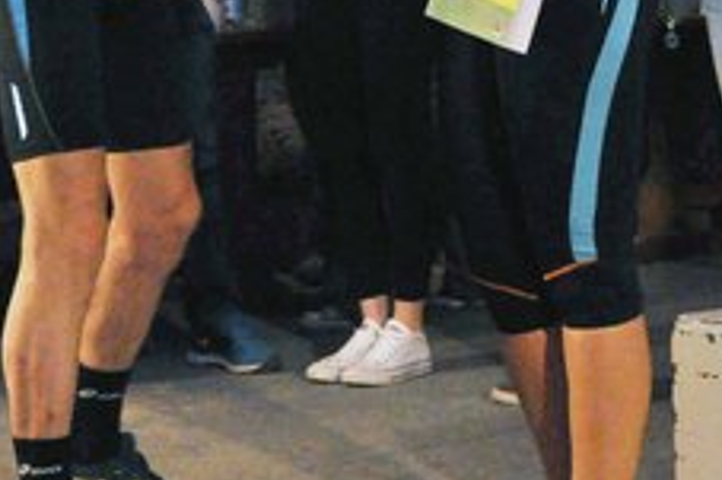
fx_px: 2494
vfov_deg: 10.9
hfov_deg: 16.4
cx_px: 563
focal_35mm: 124
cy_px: -45
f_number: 13
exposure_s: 1/60
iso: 3200
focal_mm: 29
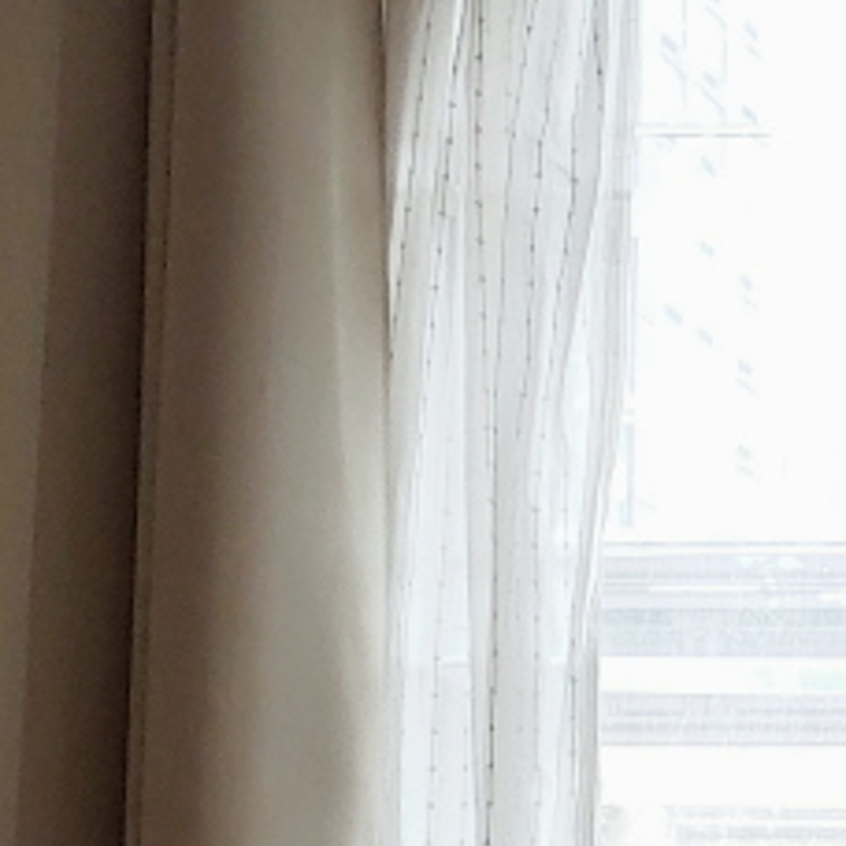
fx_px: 3373
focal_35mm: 122
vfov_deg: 13.9
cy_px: 1006
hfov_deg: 11.9
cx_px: 1939
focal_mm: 4.3
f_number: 1.5
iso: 64
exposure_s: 1/60
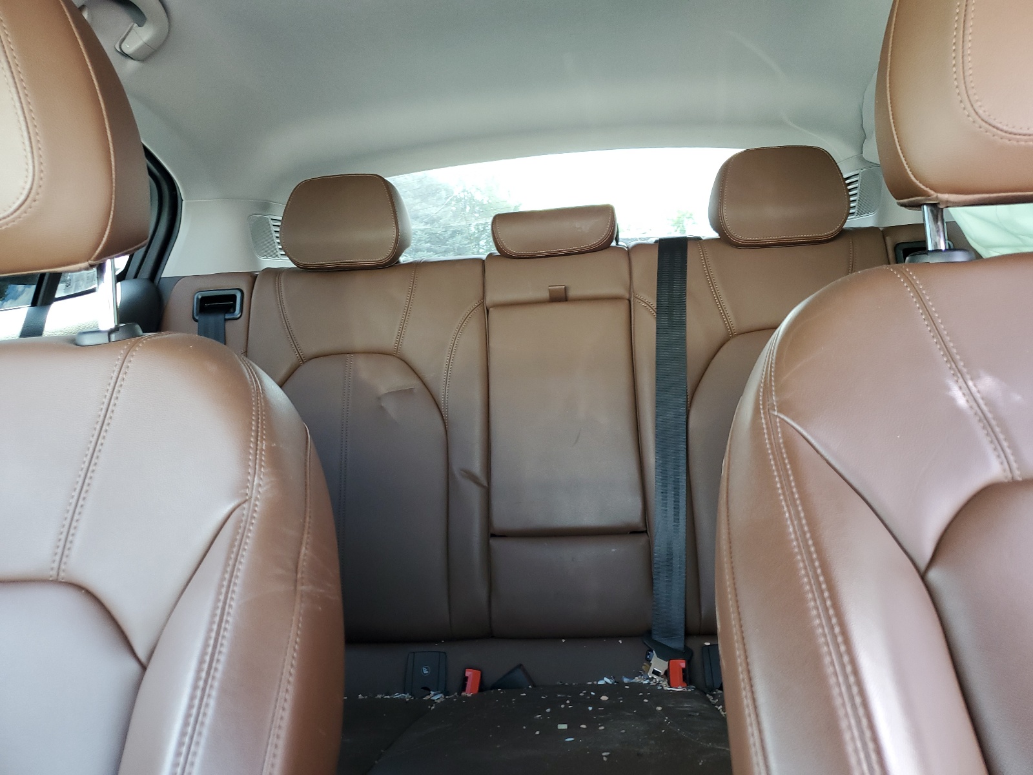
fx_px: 776
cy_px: 388
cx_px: 516
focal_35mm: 26
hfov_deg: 67.3
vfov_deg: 53.1
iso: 77
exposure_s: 1/60.2
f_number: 1.5
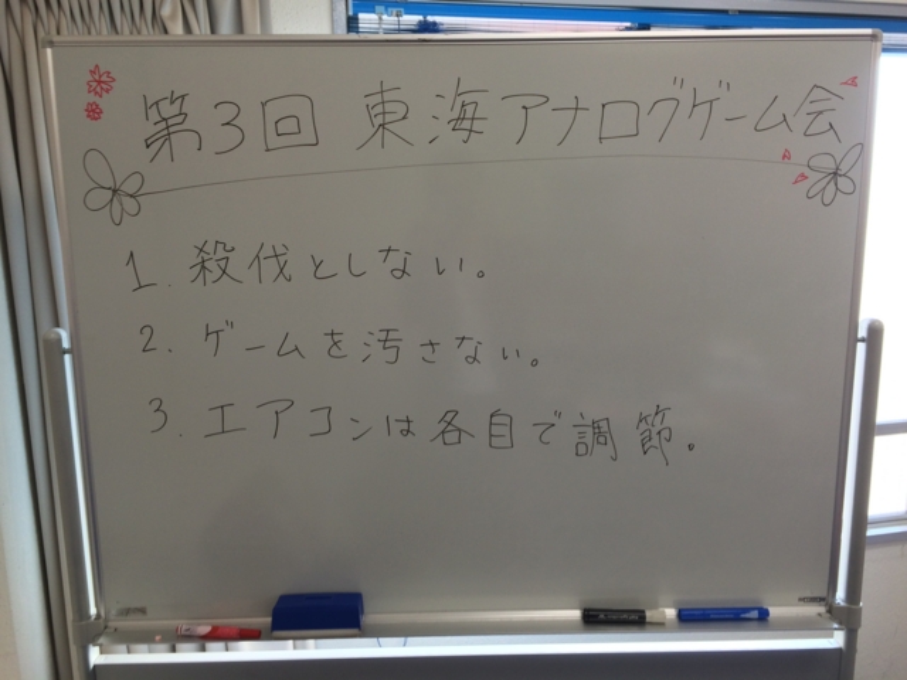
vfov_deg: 48.2
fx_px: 760
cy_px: 340
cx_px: 454
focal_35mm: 29
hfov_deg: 61.7
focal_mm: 4.15
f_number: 2.2
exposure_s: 1/40
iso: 40
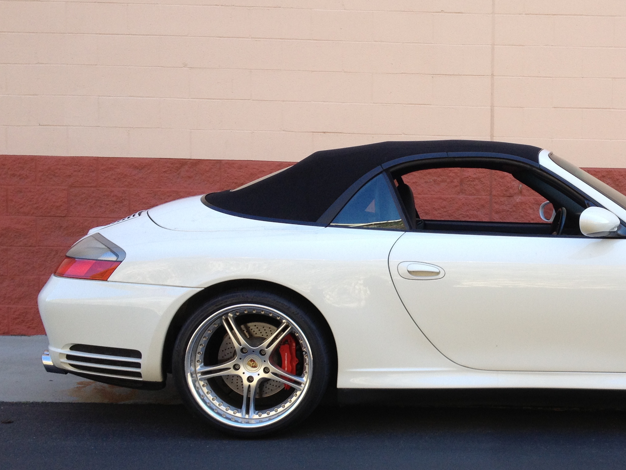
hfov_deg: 33.5
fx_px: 1013
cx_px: 484
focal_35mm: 56
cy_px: 288
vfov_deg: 26.0
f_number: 2.4
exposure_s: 1/201
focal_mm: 4.28
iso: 50
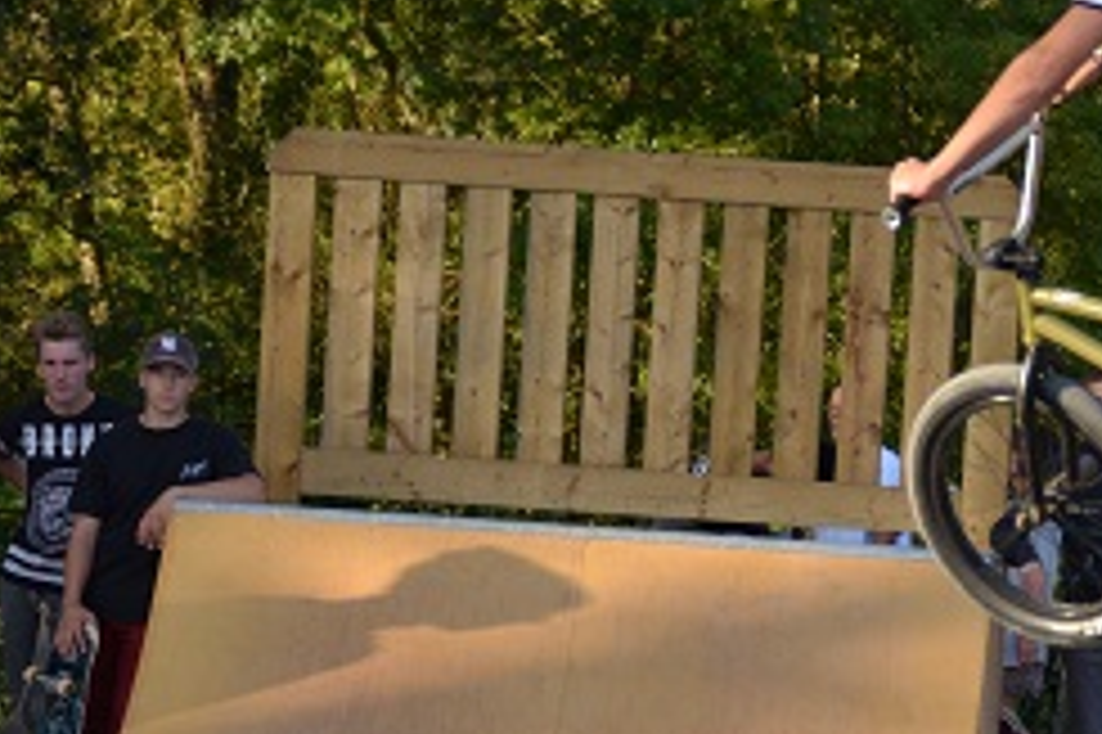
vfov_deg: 6.5
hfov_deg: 9.7
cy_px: 493
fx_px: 6454
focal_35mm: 211
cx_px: 1073
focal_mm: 70
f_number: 5
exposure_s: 1/800
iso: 800
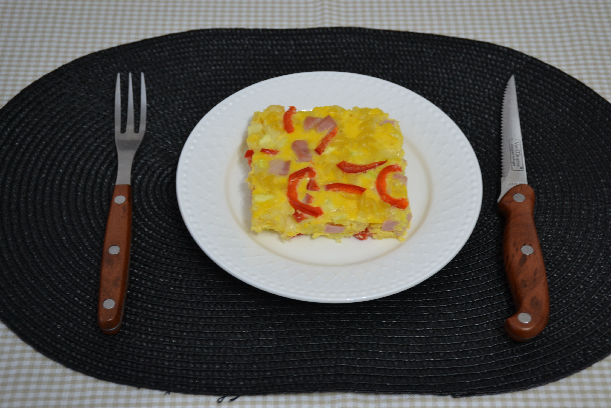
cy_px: 204
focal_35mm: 60
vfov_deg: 22.6
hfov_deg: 33.4
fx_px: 1018
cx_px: 306
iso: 500
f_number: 4.5
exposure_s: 1/15
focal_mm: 40
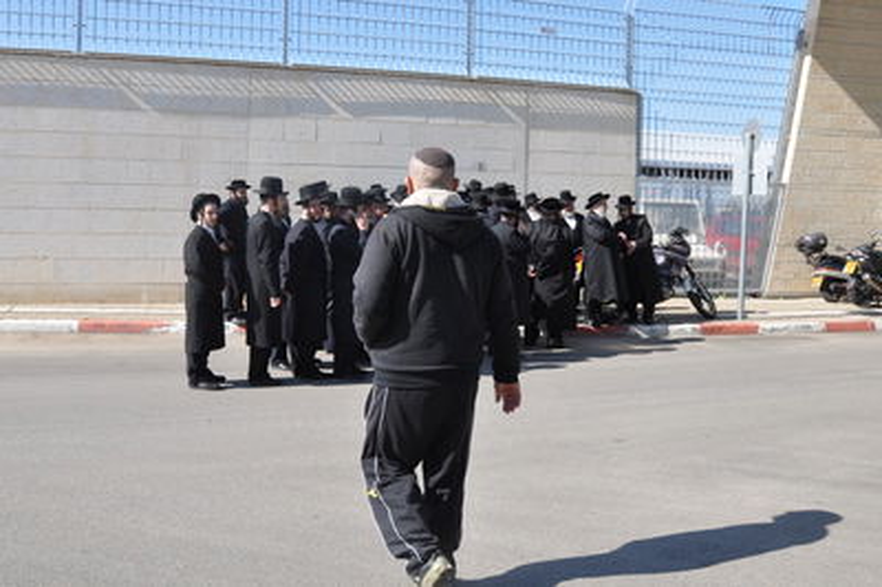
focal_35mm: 27
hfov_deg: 67.4
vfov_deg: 47.9
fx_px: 661
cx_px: 441
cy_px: 294
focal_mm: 18
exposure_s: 1/320
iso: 200
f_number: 9
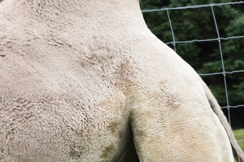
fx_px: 2690
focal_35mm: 397
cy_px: 199
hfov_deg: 5.2
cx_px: -96
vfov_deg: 3.5
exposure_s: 1/320
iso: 200
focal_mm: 65
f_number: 9
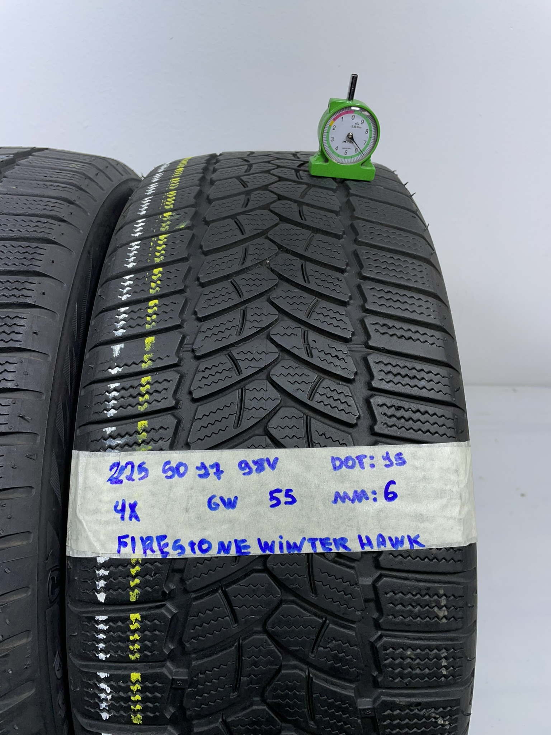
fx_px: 552
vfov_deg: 67.3
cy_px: 368
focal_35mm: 26
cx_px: 276
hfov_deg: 53.1
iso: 32
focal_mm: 4.2
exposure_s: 1/296
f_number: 1.6
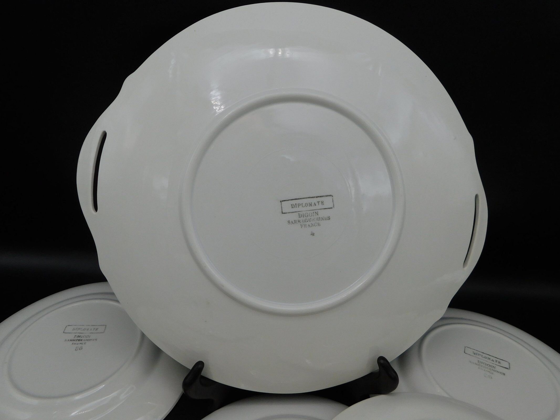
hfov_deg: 73.9
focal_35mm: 23
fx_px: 372
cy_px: 210
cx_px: 280
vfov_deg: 58.9
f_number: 3
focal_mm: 4
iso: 125
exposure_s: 1/400
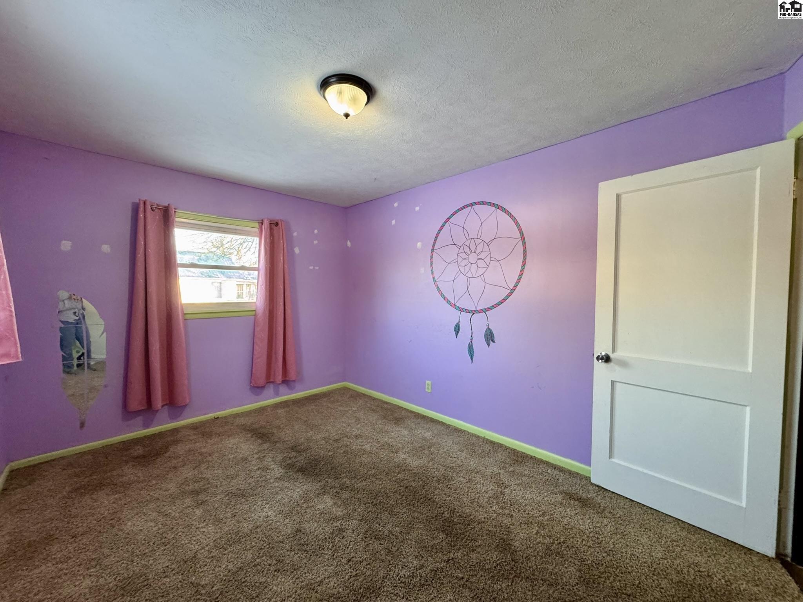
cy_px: 301
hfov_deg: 102.1
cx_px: 402
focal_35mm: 14
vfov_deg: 85.7
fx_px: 325
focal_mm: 2.22
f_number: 2.2
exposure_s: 1/60
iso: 400
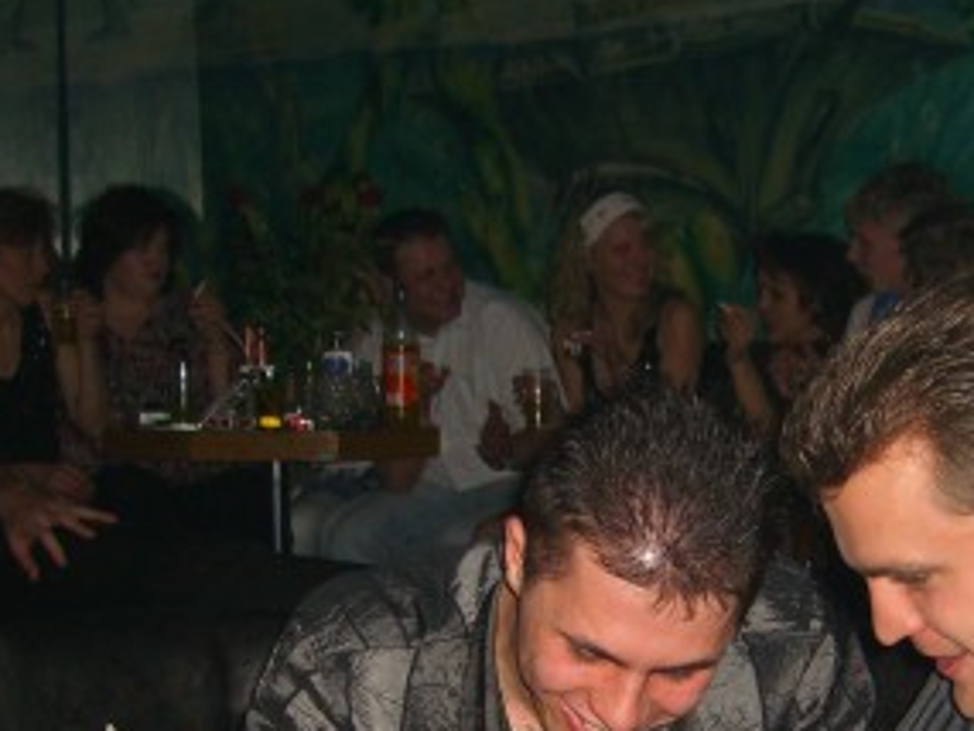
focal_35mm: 80
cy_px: 690
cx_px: 666
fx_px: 2252
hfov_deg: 24.3
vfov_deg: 18.1
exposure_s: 1/60
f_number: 2.8
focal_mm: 7.9
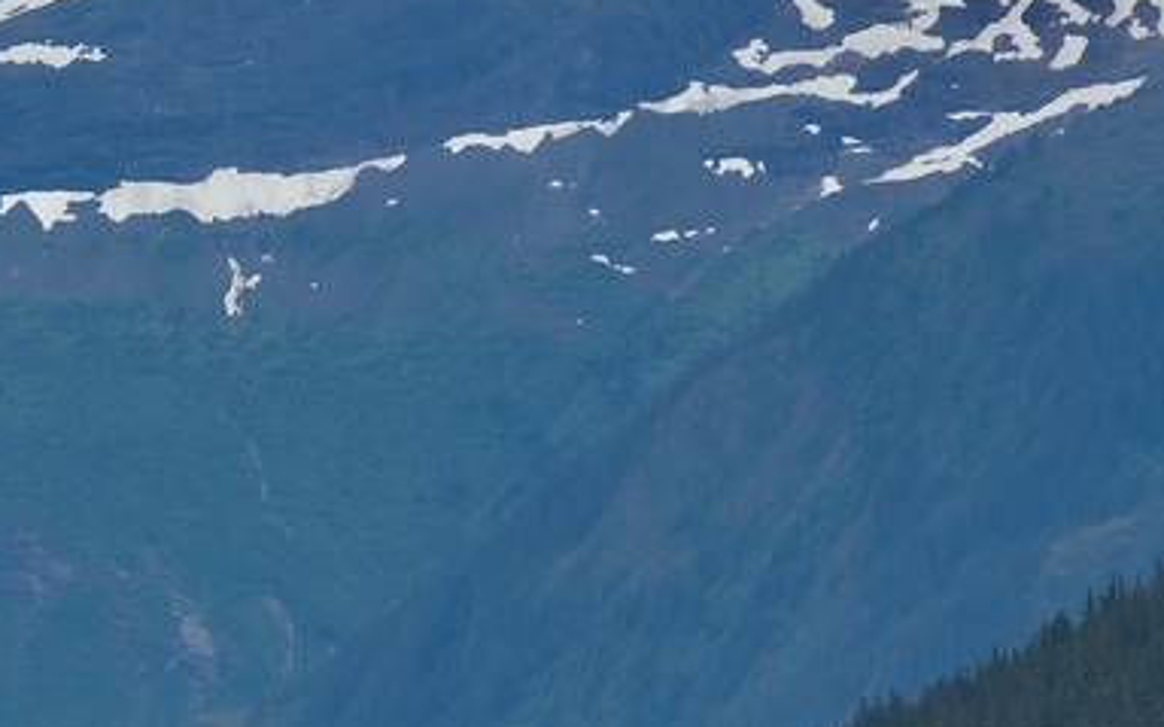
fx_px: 18359
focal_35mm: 579
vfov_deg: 2.3
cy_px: 341
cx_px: -128
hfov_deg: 3.6
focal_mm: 170
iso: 100
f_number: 8
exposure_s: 1/400
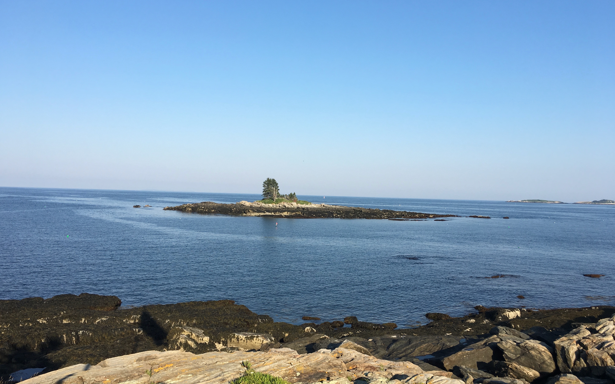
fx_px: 520
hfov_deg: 61.2
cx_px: 310
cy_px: 207
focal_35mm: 31
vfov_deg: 40.6
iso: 25
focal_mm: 4.15
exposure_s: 1/1221
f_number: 2.2
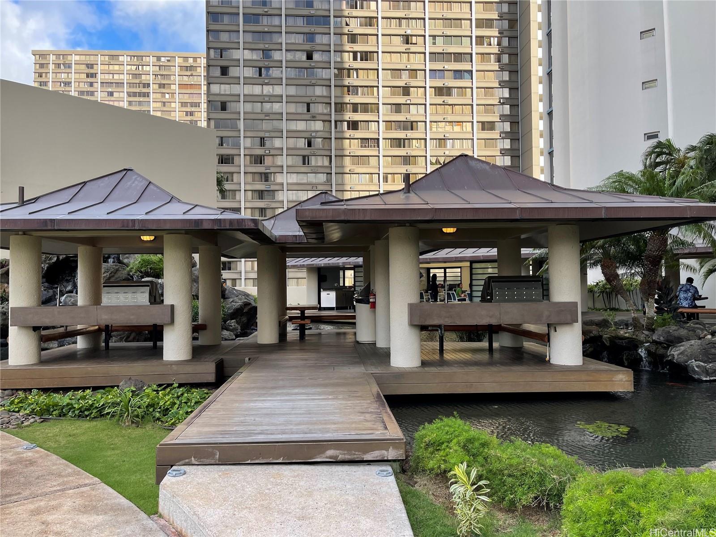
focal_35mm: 26
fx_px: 538
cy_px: 268
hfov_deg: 67.3
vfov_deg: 53.1
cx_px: 358
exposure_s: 1/454
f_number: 1.6
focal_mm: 5.1
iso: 32
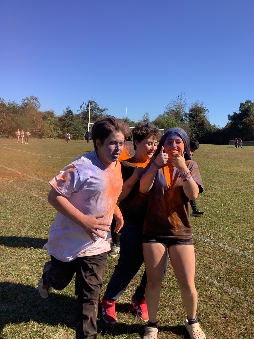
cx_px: 127
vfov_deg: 58.4
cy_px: 170
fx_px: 303
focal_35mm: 31
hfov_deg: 45.4
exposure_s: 1/936
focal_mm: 3.3
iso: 25
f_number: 2.4
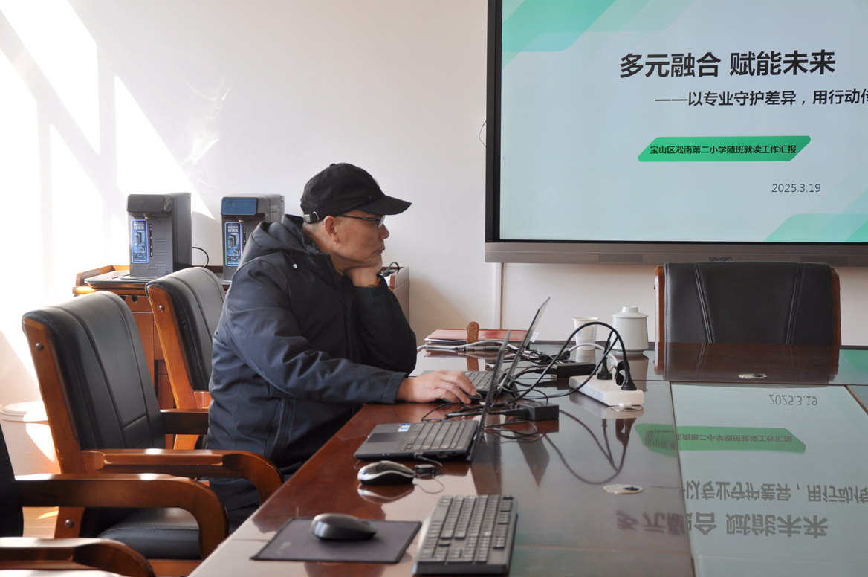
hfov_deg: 29.9
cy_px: 288
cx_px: 434
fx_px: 1626
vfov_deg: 20.1
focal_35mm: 68
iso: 200
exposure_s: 1/80
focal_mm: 45
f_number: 4.8
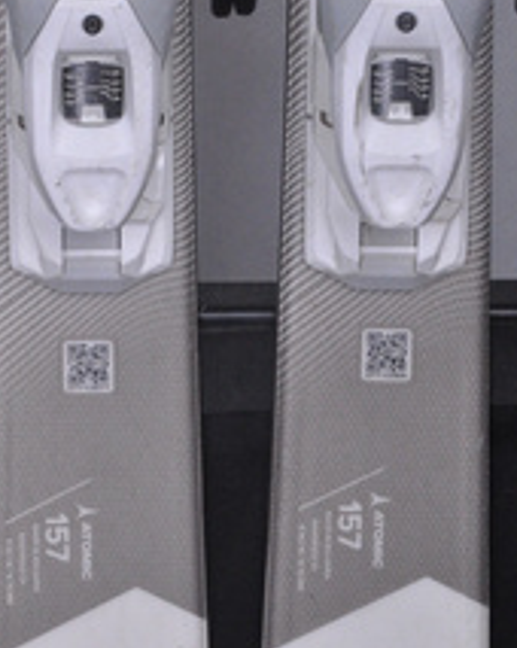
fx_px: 5133
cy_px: 514
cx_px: 239
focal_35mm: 268
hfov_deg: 5.8
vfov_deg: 7.2
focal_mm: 90
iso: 3200
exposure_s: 1/125
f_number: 9.5
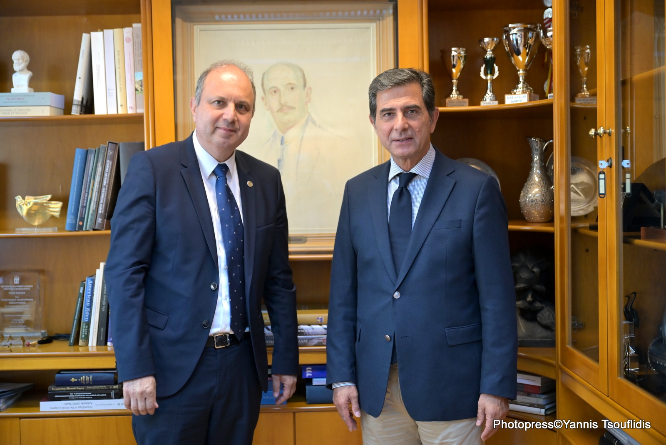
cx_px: 333
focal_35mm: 48
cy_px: 222
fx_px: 889
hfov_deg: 41.1
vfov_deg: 28.1
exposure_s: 1/161
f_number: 2.8
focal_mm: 48
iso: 2500
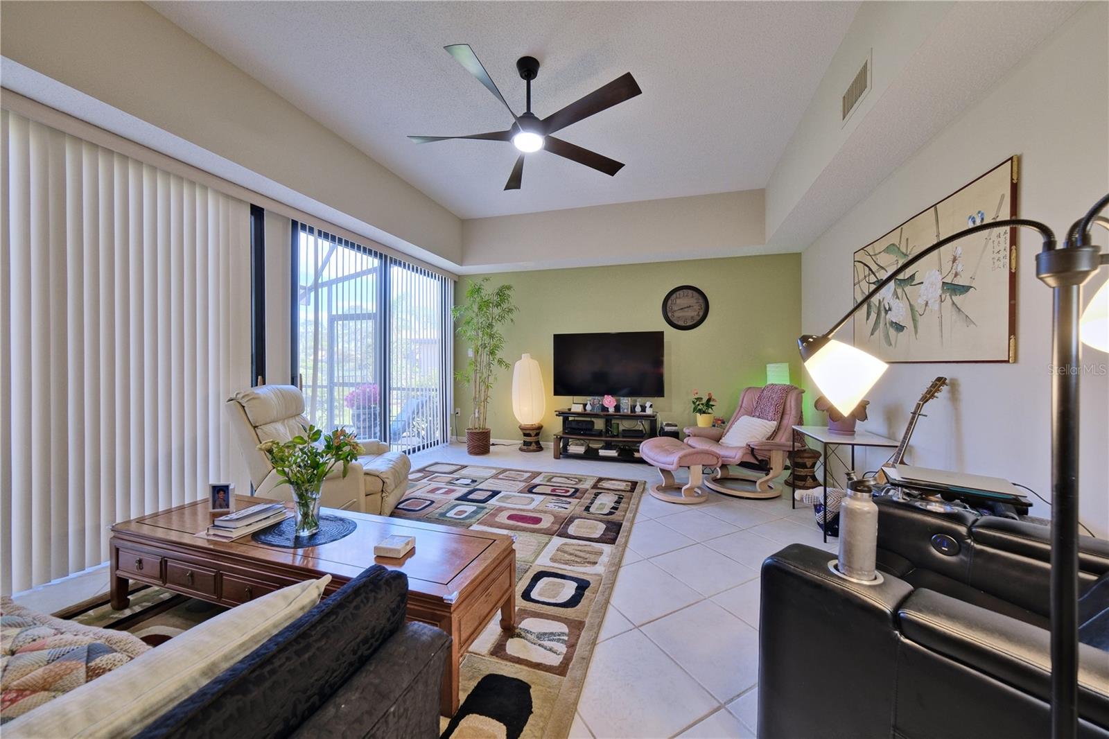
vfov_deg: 90.0
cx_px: 554
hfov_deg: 112.6
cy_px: 370
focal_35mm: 12
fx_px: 370
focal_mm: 8
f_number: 5.6
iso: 640
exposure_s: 1/25
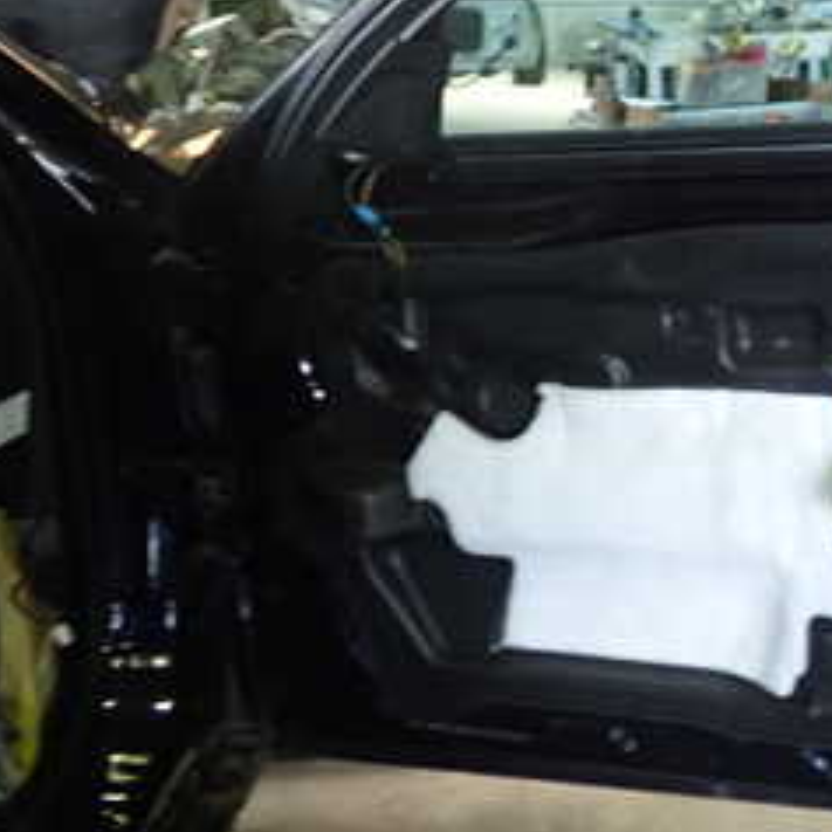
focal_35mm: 67
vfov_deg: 25.4
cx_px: 920
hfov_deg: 24.0
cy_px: 218
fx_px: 1822
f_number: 2.3
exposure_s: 1/30
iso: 250
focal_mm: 5.4
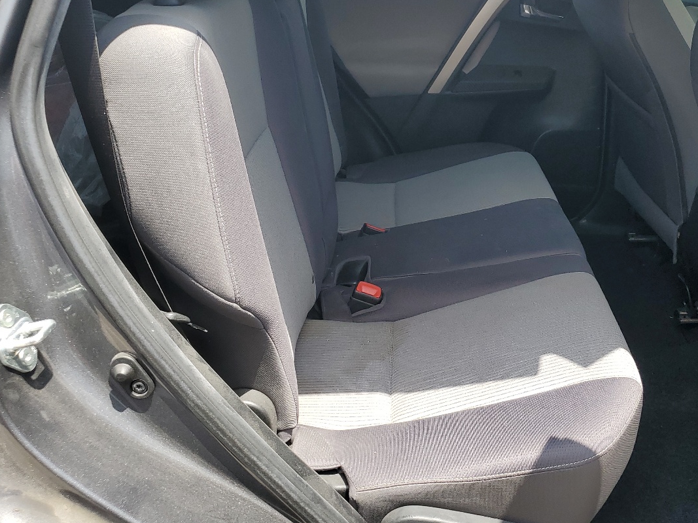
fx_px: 786
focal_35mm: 39
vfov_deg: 36.3
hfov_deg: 46.7
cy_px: 165
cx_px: 496
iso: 50
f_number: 1.5
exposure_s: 1/833
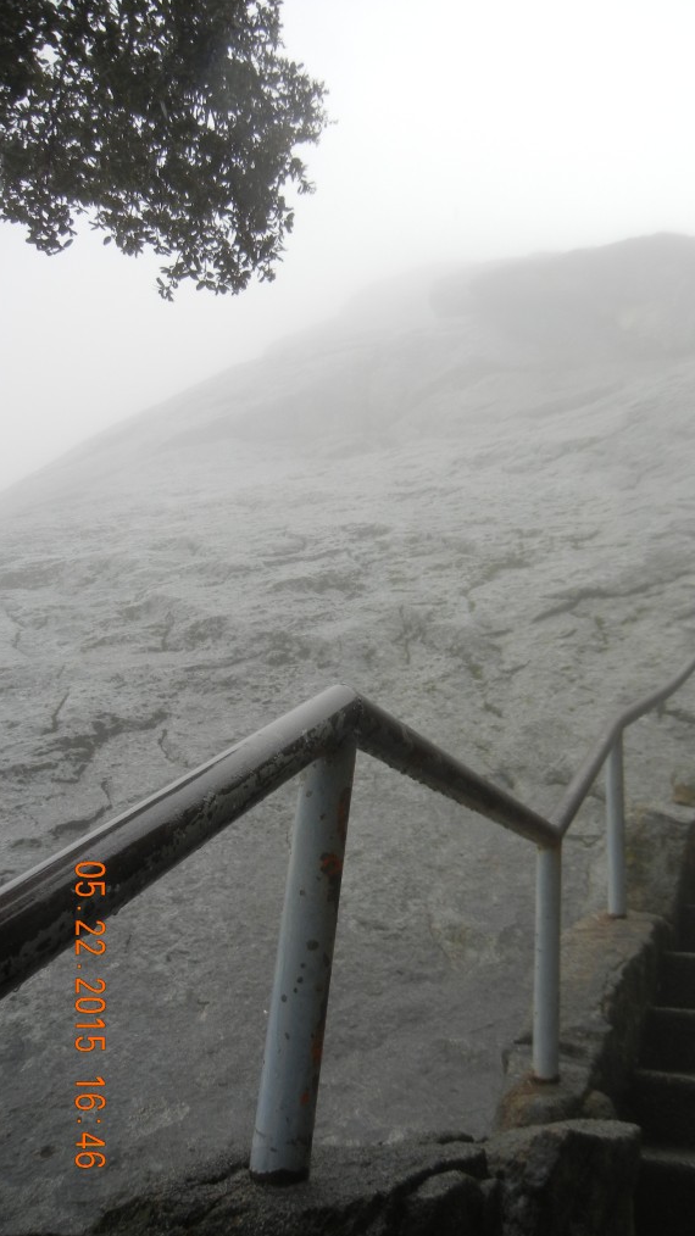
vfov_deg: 59.5
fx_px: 1082
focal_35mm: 33
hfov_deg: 35.3
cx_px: 461
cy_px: 620
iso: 160
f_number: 3.5
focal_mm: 5.4
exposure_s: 1/585
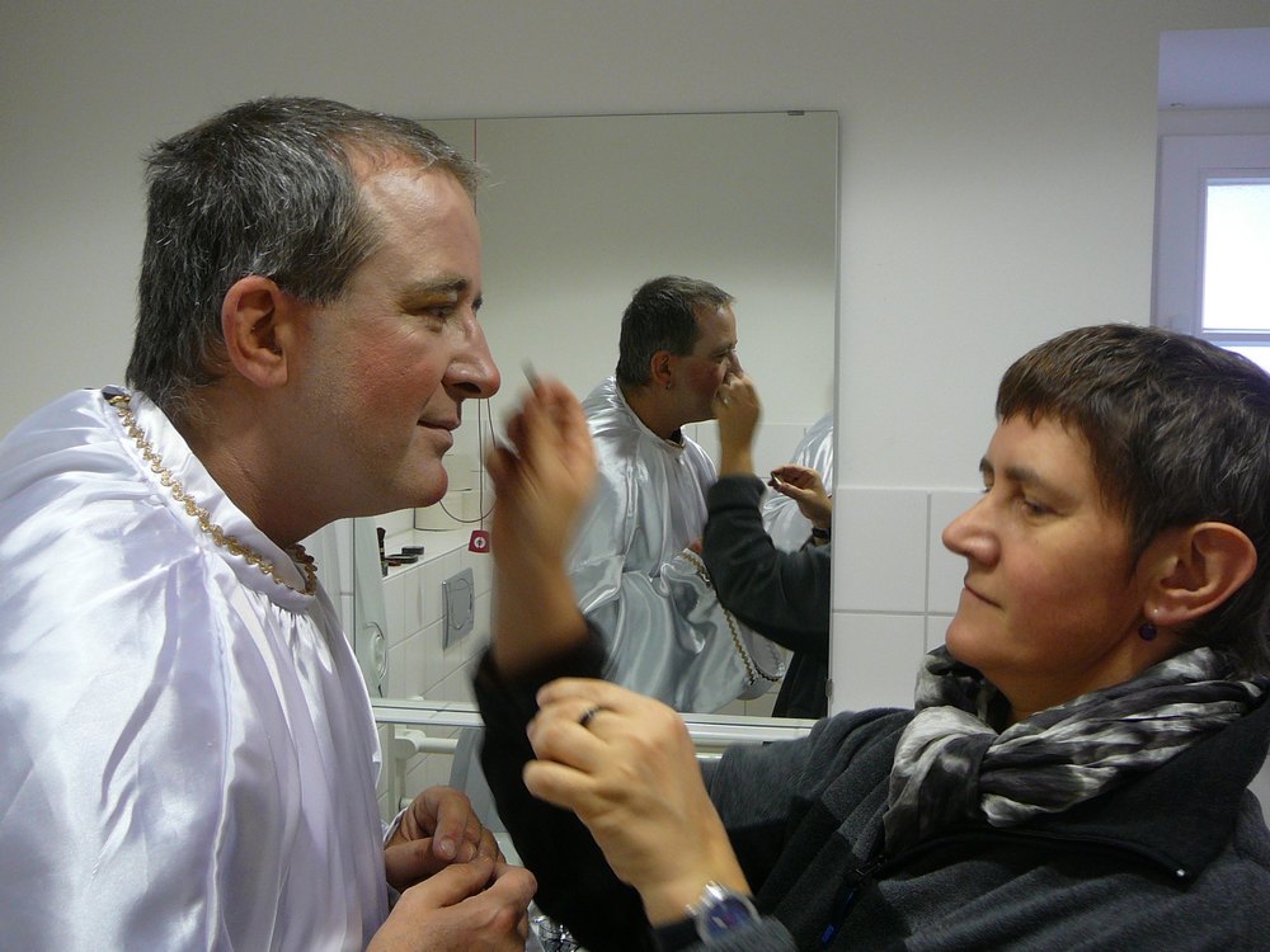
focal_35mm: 39
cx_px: 635
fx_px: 1431
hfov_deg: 47.9
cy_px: 476
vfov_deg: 36.8
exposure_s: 1/30
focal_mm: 5.8
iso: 100
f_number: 3
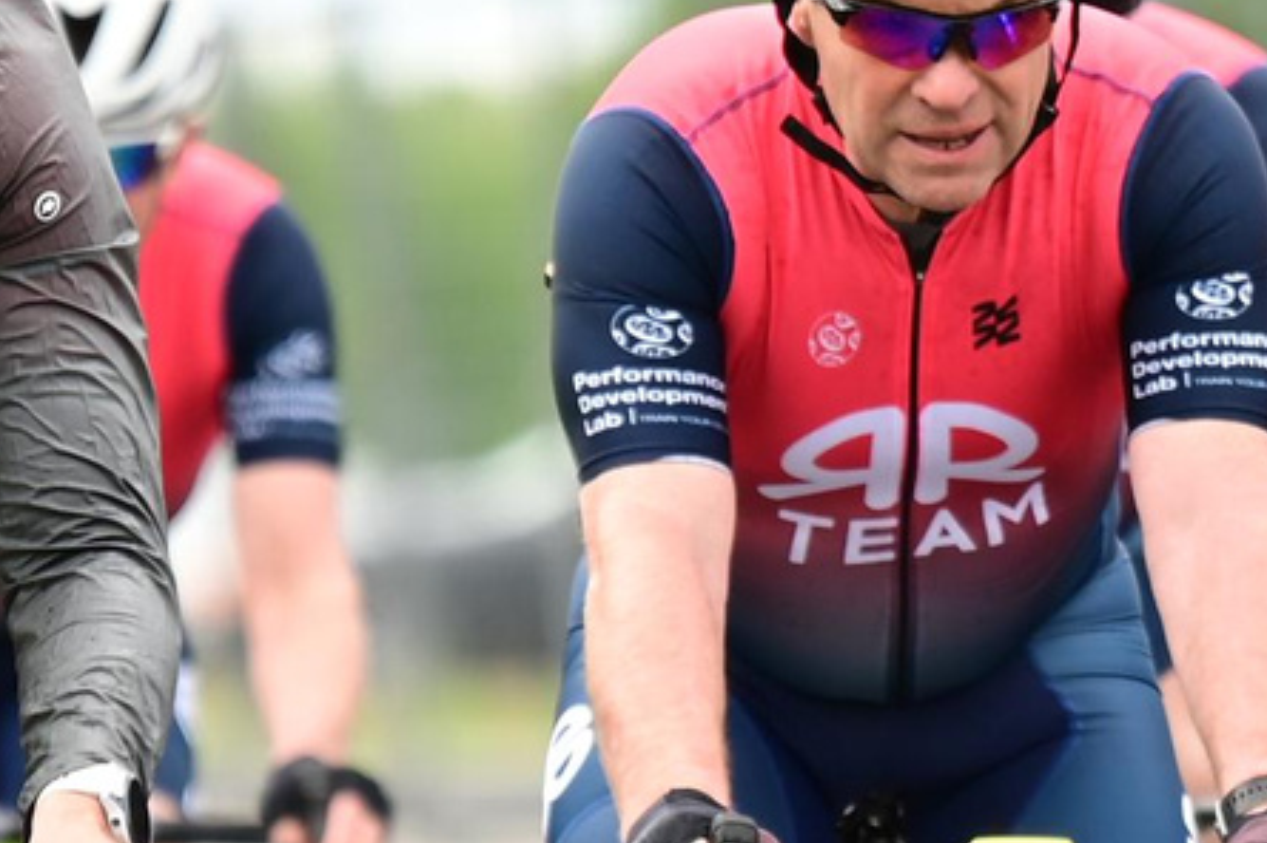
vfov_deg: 1.2
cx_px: 595
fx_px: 40478
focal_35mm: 1151
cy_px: 772
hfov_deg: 1.8
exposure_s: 1/1000
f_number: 2.8
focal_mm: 200
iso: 200
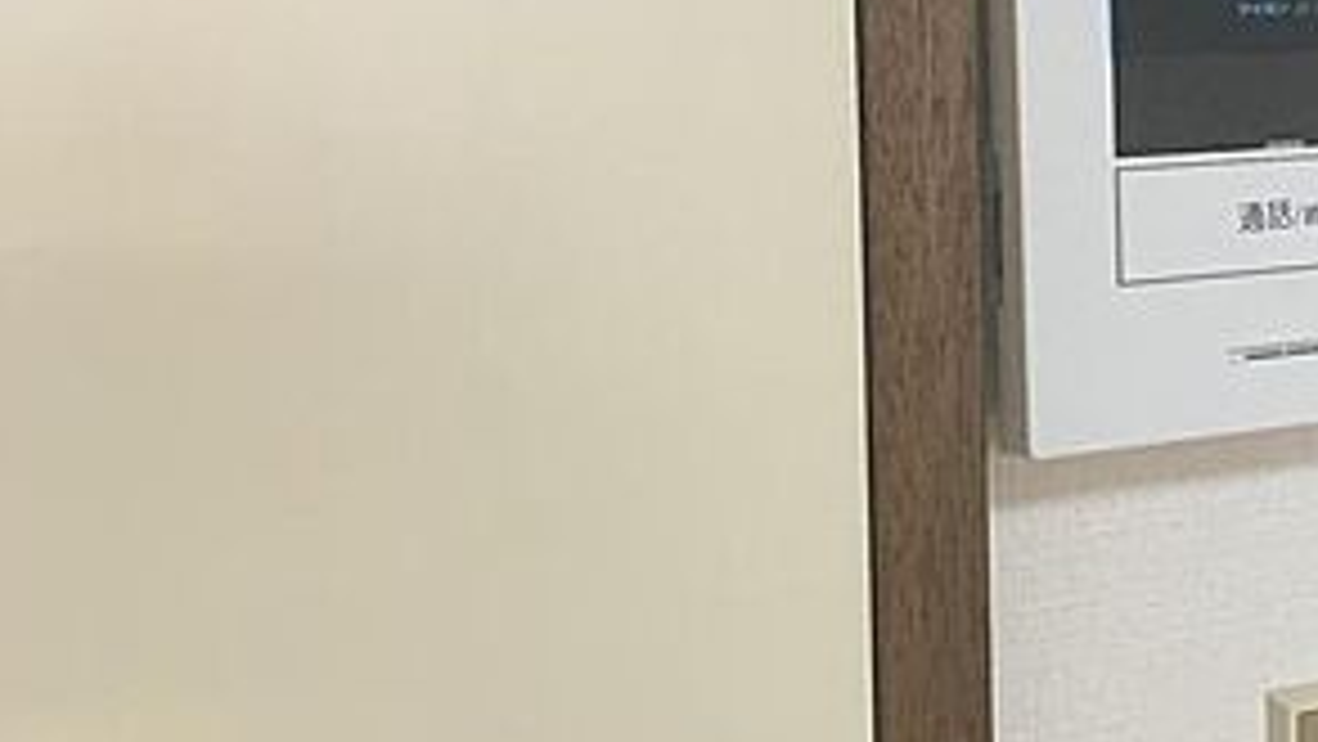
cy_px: 211
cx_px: 1399
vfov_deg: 17.4
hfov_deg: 28.2
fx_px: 2412
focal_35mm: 69
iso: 80
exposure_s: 1/30
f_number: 2.2
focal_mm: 4.15
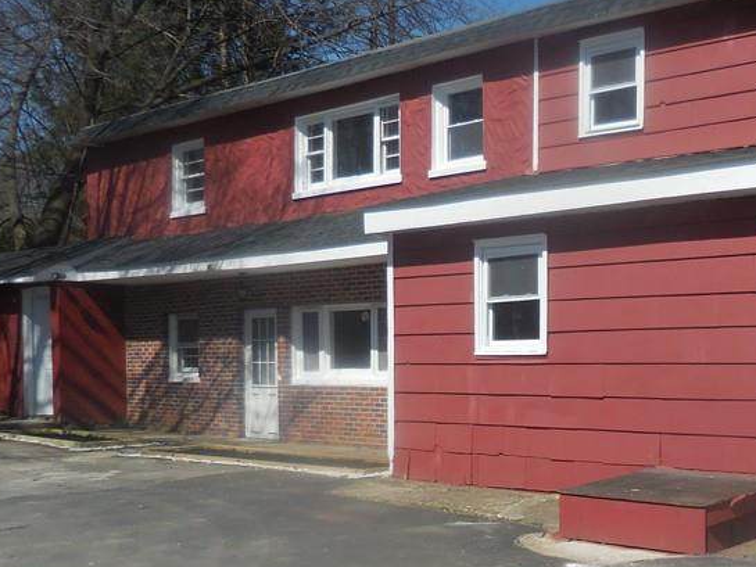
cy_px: 380
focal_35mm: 47
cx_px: 644
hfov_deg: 38.3
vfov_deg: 30.7
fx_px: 1027
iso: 125
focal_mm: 4.5
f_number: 6.6
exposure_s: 1/640
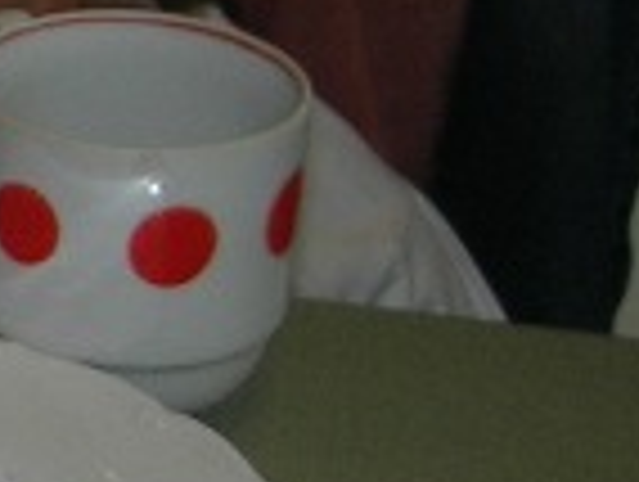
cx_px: -1109
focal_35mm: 242
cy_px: 351
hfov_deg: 7.4
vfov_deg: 6.2
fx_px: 4475
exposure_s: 1/60.1
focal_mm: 7.8
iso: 64
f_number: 2.8
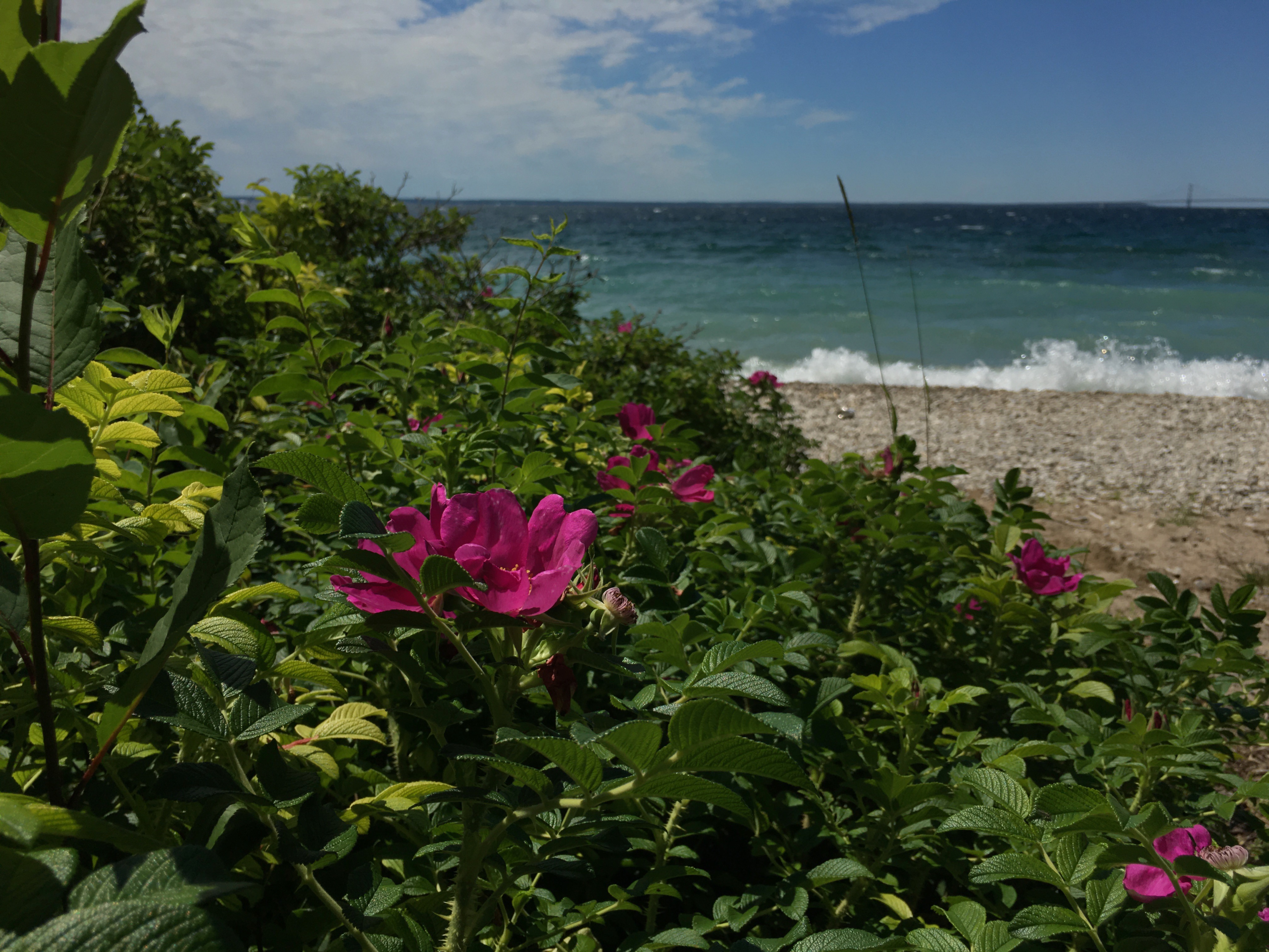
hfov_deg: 61.7
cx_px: 634
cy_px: 476
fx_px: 1063
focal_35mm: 29
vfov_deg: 48.2
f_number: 2.2
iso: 25
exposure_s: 1/3497
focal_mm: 4.15
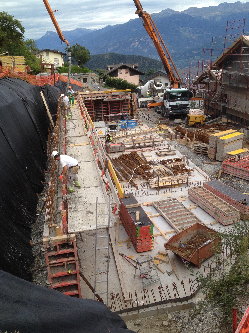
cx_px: 124
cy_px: 166
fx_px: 336
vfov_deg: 52.6
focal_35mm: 35
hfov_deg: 40.7
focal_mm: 4.28
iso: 50
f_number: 2.4
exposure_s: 1/613
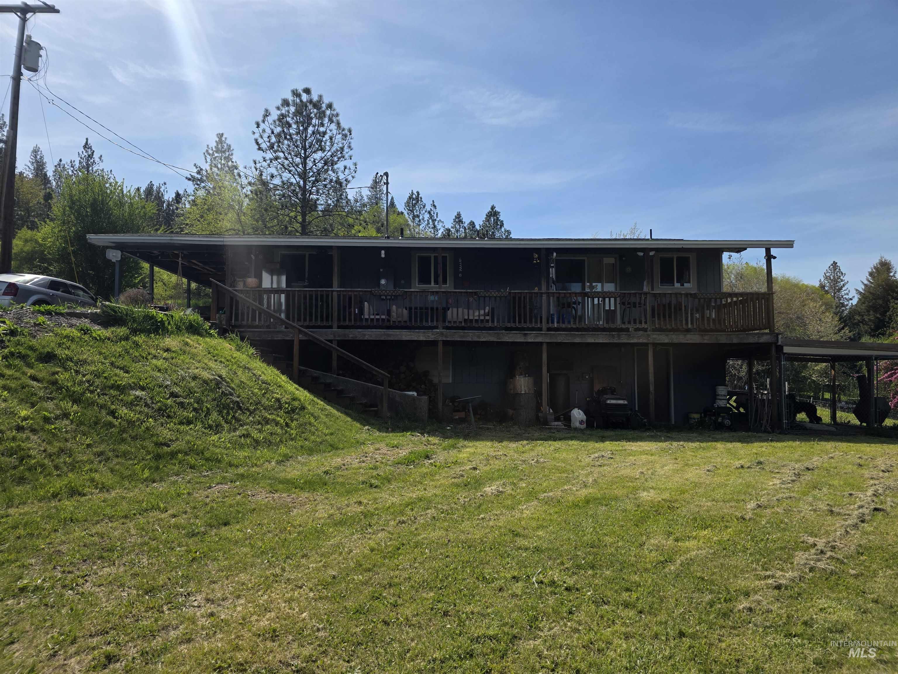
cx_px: 449
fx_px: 597
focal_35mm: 23
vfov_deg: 58.9
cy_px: 337
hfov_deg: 73.9
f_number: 1.7
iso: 80
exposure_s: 1/6150
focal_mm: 6.3
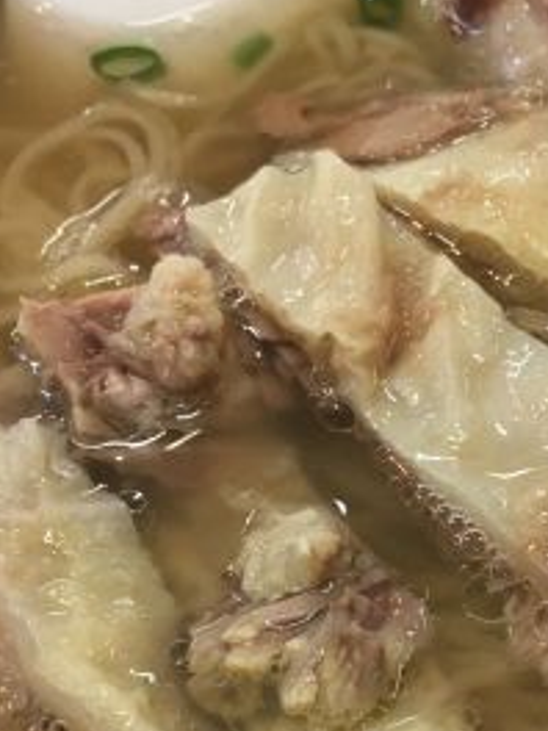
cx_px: 502
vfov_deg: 25.0
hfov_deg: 18.8
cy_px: 548
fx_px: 1625
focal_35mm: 77
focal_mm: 4.15
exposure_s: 1/33
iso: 100
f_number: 2.2
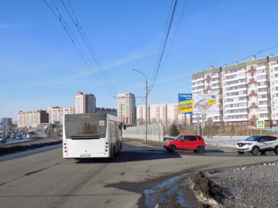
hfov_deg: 50.1
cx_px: 139
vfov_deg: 38.7
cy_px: 104
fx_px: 297
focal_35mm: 37
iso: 80
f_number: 3.5
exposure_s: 1/1000
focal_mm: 6.6
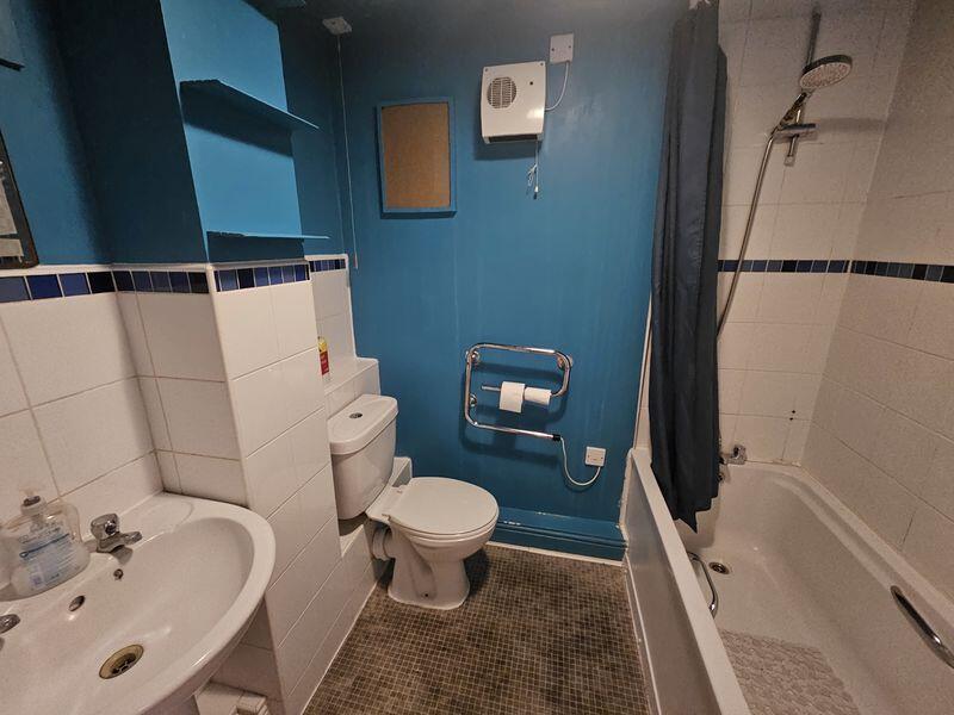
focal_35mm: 13
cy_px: 358
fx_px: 358
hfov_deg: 106.2
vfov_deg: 89.9
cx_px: 477
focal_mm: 2.2
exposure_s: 1/25
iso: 1600
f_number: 2.2
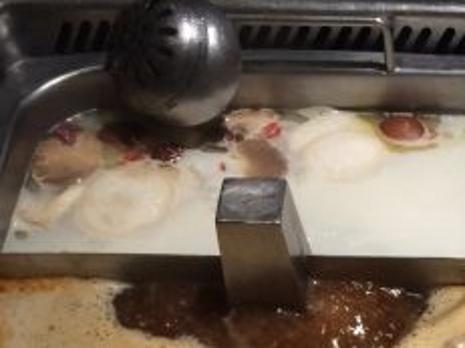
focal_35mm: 88
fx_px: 1181
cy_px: 508
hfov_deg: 20.9
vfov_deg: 15.6
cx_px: 544
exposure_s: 1/33
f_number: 2.2
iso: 40
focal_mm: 4.15
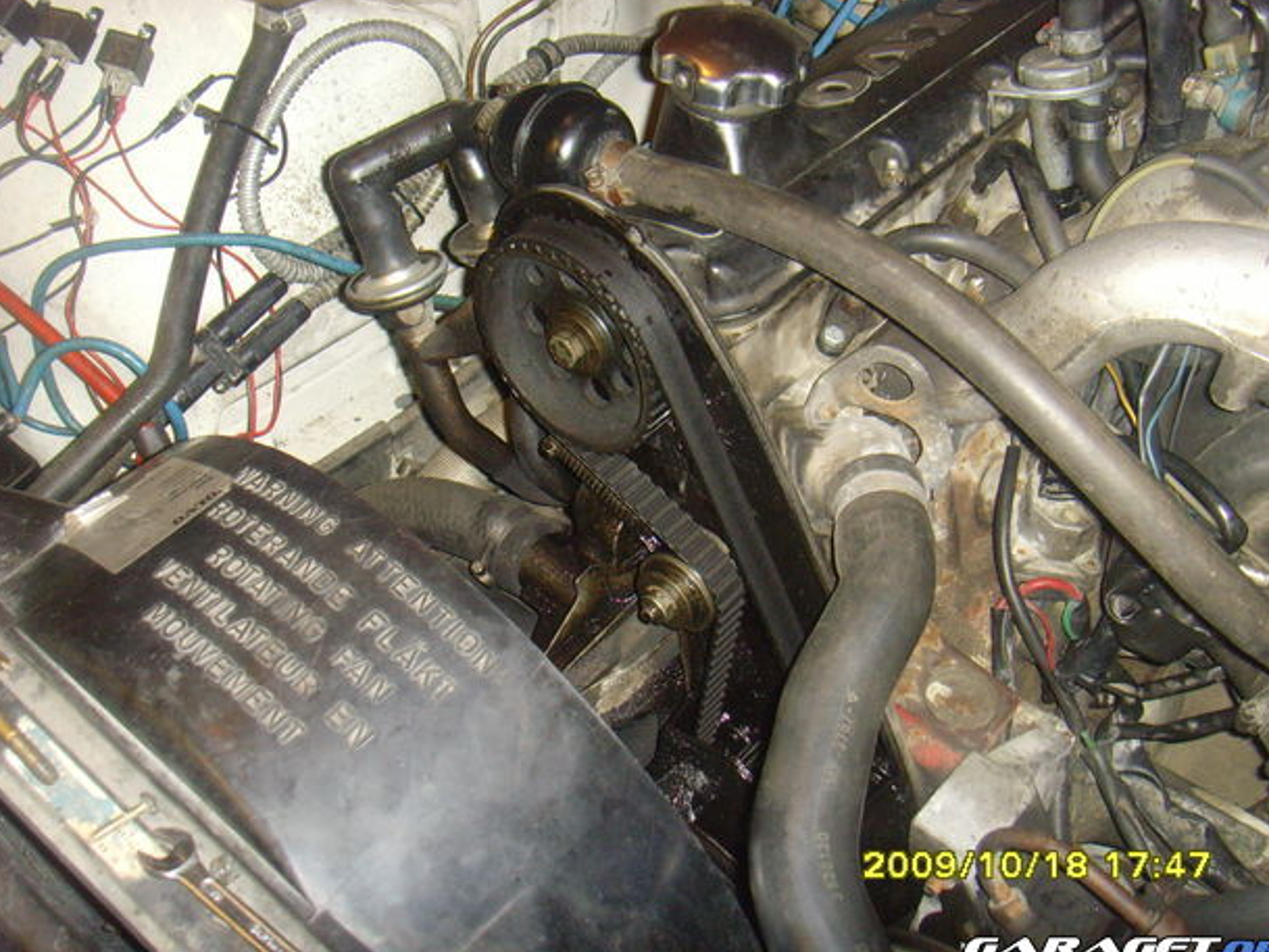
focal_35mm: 41
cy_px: 469
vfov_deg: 35.1
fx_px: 1503
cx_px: 654
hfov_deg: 45.8
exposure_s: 1/45
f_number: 3.5
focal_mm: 6.6
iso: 200
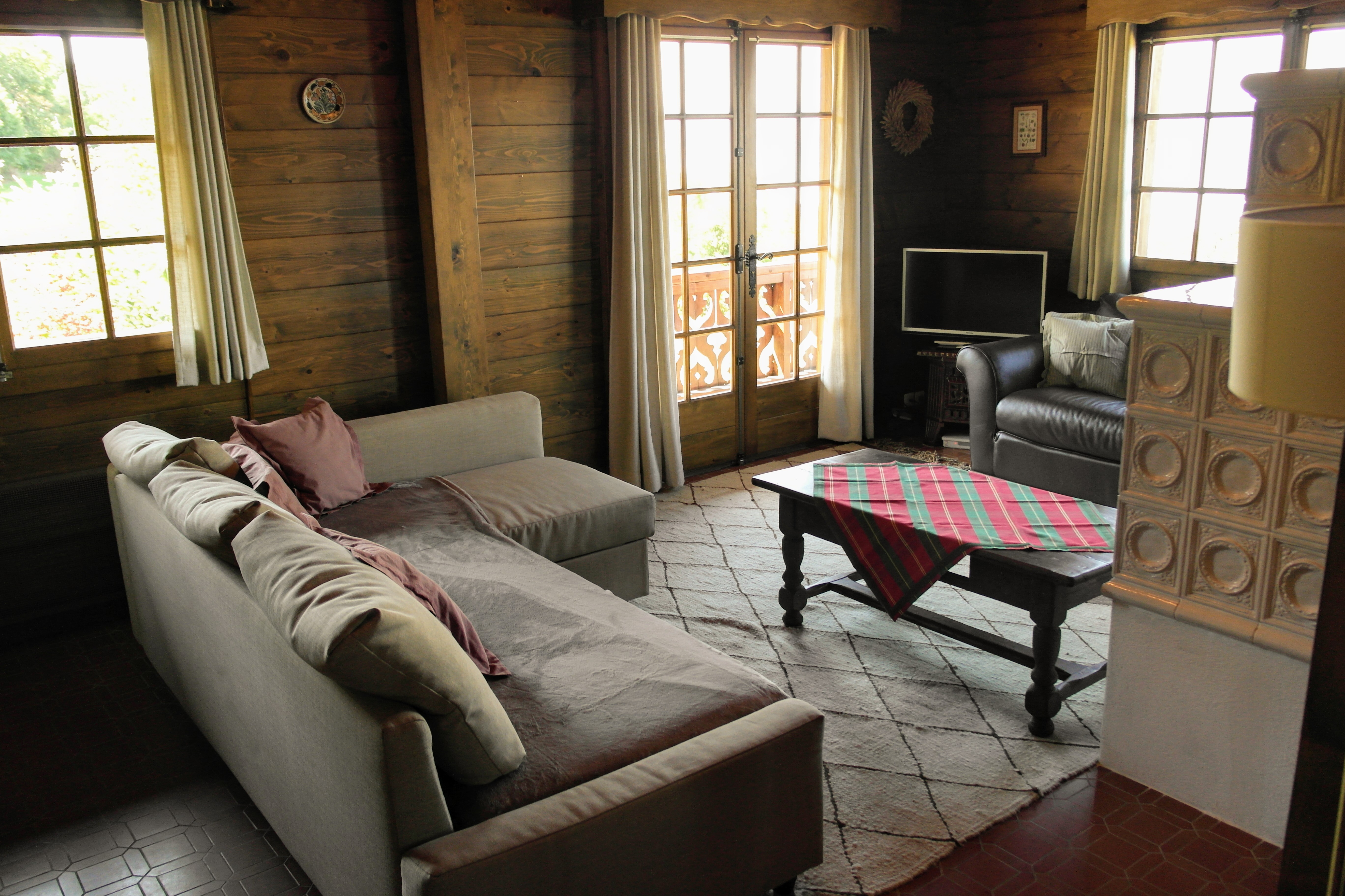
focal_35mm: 30
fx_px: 1121
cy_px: 448
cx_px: 672
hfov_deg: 61.9
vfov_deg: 43.6
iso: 400
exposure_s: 1/80
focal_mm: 20
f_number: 3.5
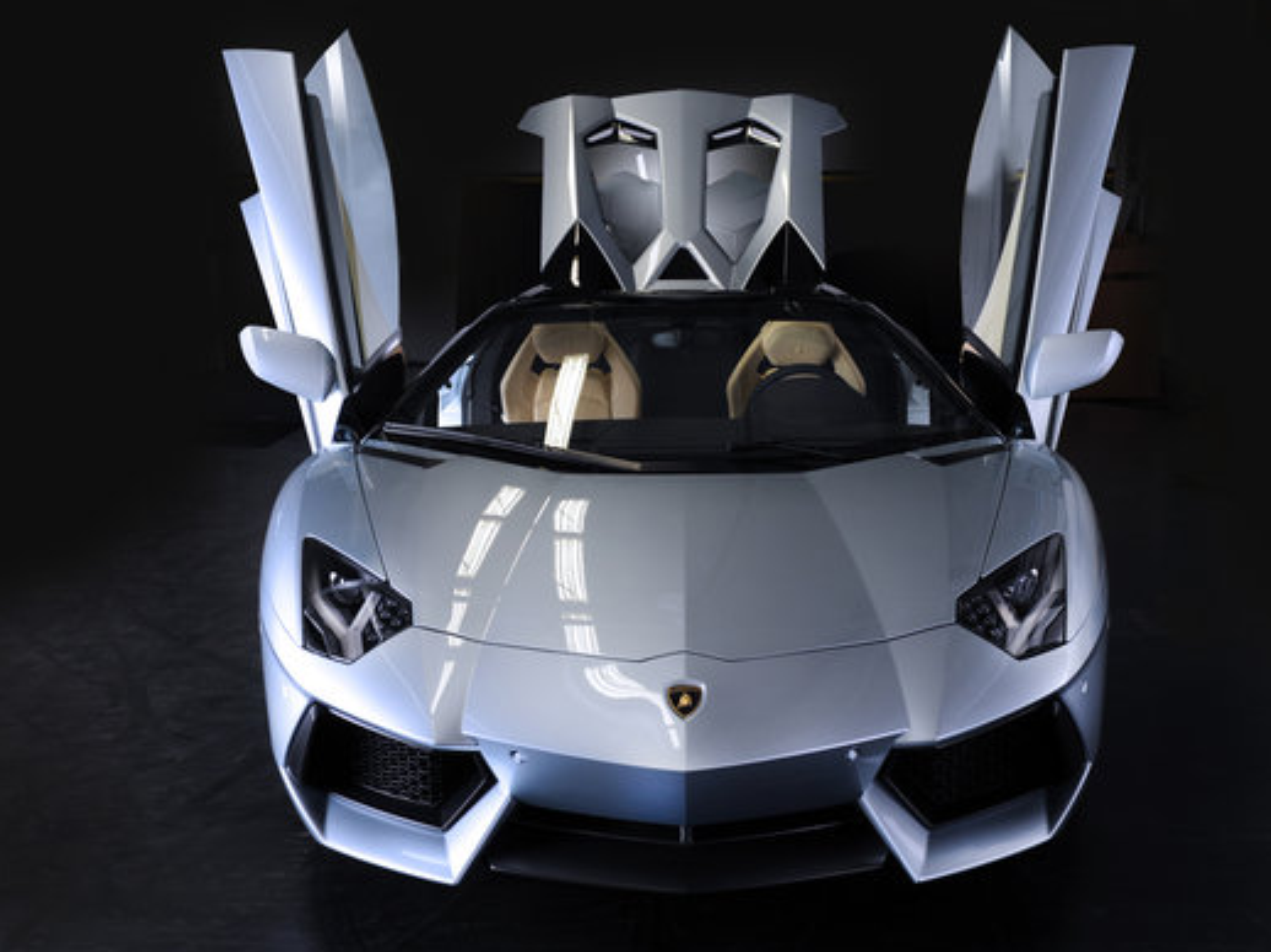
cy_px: 471
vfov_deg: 36.8
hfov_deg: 47.9
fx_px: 1431
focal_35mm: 39
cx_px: 667
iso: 400
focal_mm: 35
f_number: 5.6
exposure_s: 1/80
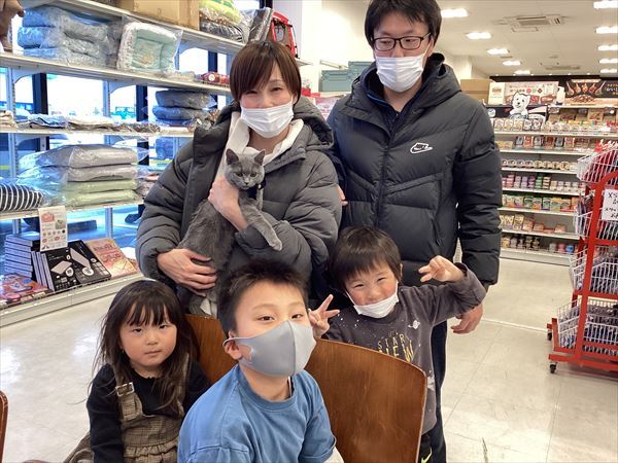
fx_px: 553
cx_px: 309
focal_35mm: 31
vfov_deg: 45.4
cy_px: 232
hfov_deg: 58.4
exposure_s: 1/50
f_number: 2.4
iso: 80
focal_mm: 3.3
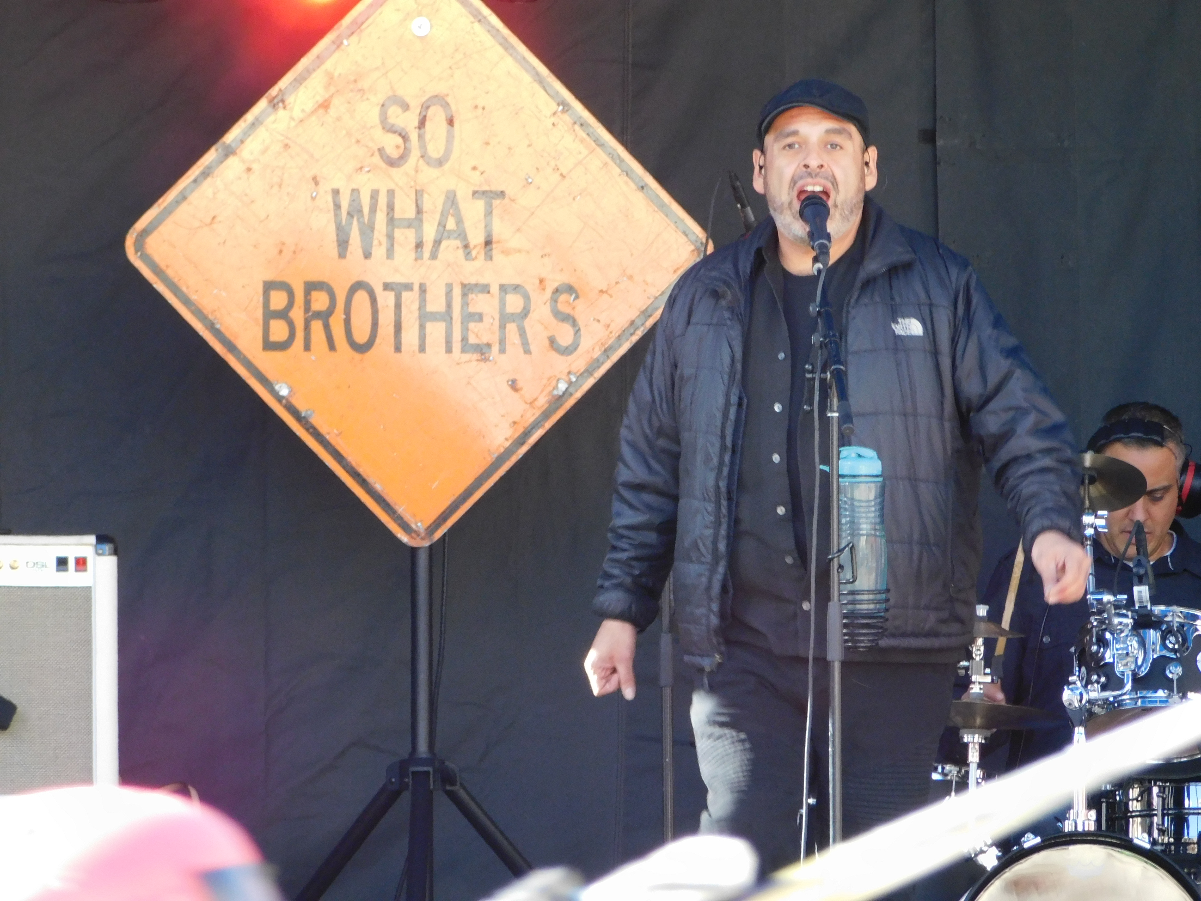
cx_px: 600
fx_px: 15266
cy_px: 450
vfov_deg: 3.4
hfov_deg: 4.5
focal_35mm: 440
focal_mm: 78.1
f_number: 5.9
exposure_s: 1/60
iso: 320
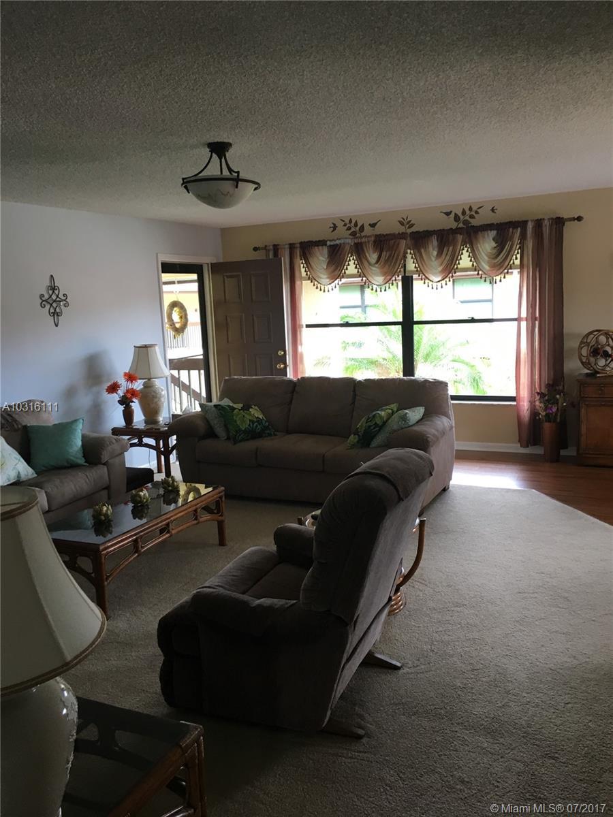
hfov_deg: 48.2
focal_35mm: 29
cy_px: 408
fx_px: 685
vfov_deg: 61.7
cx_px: 306
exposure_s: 1/30
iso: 40
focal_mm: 4.15
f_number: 2.2
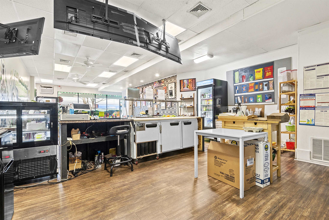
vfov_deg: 73.8
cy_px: 110
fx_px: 146
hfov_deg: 96.7
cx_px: 164
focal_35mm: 16
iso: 500
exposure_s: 2
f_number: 18
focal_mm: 16
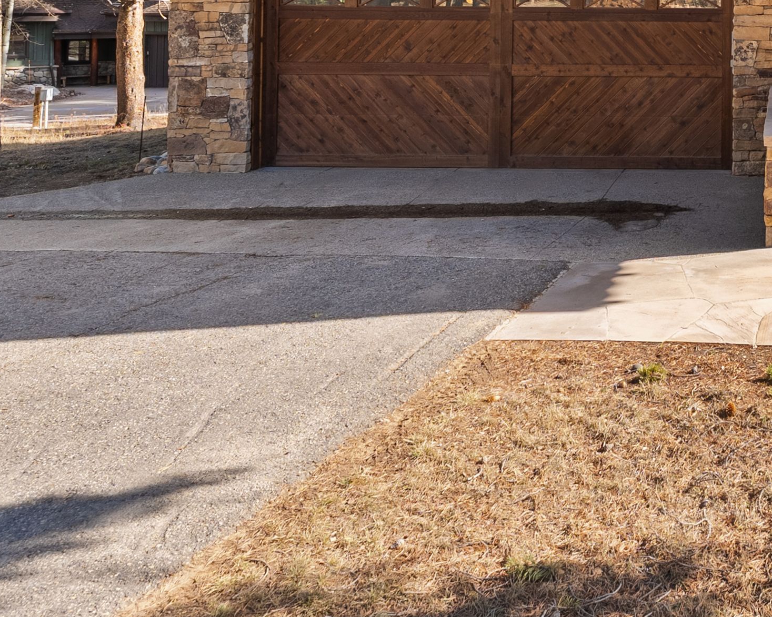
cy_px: -42
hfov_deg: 40.6
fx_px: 868
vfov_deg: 34.4
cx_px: 808
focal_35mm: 38
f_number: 6.3
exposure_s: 1/80
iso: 125
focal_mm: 14
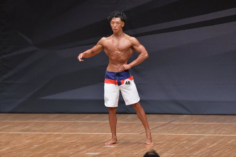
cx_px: 118
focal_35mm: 285
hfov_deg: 7.2
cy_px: 78
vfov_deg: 4.8
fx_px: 1867
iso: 6400
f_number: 5.6
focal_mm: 190
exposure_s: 1/400
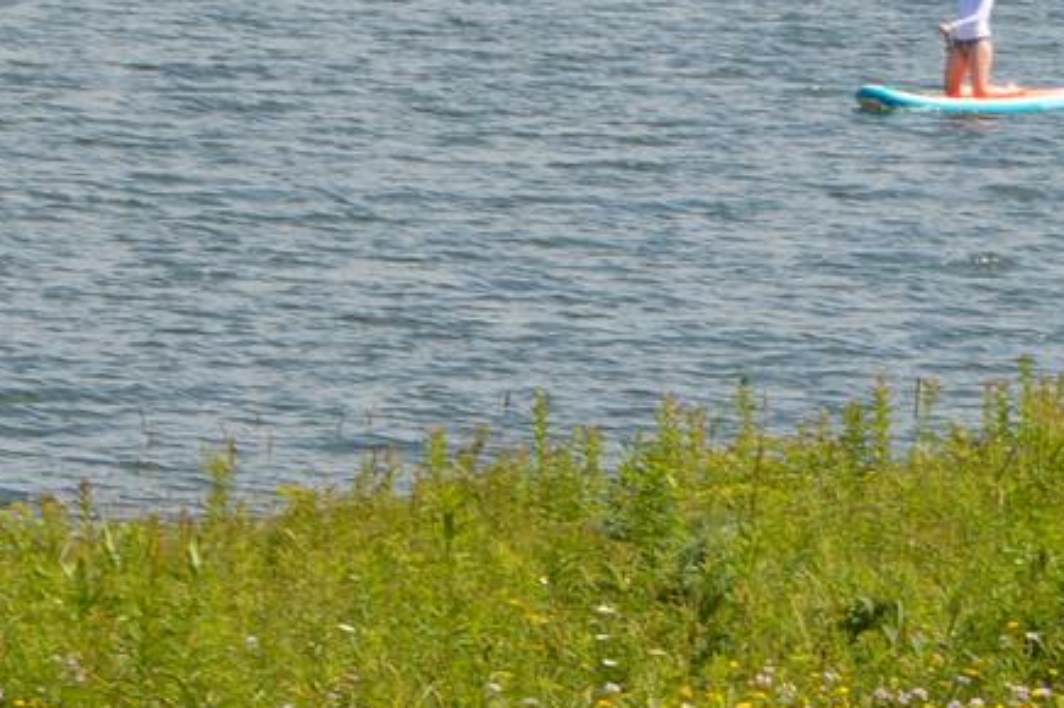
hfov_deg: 5.3
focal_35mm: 387
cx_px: 1057
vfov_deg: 3.5
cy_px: -336
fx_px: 11439
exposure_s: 1/250
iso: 100
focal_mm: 55
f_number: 8
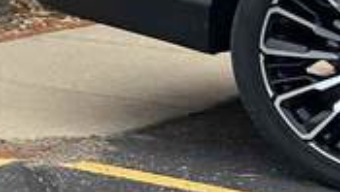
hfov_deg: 8.1
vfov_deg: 5.7
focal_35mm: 207
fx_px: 1869
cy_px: -202
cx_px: -837
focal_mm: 5.7
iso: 50
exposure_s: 1/1395
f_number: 1.5
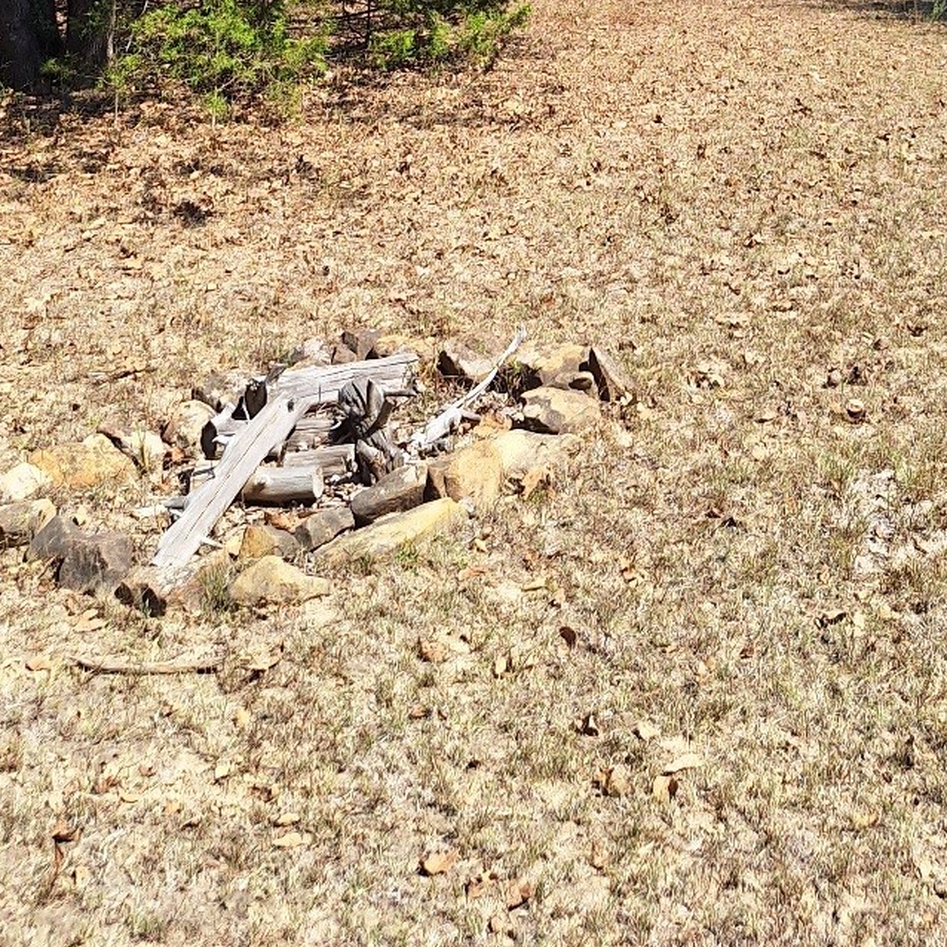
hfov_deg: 32.6
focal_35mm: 52
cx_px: 603
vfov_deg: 28.8
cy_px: -163
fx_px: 1609
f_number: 1.8
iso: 40
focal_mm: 5.54
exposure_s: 1/1667
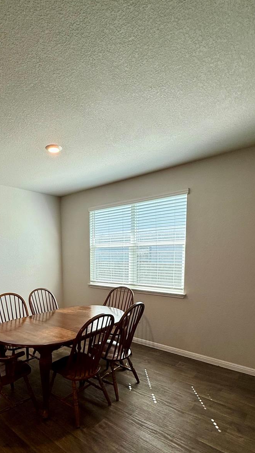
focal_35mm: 20
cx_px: 77
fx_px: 240
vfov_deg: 84.9
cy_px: 283
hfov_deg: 54.3
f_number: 2.2
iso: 80
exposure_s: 1/120
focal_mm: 2.22
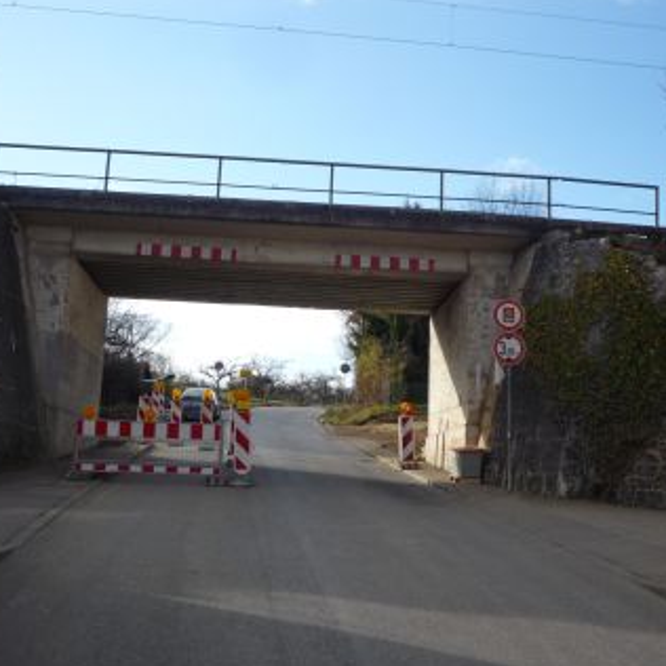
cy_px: 297
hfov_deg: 39.2
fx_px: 936
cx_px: 339
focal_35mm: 43
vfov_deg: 39.1
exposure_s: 1/400
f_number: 4
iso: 100
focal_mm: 5.2
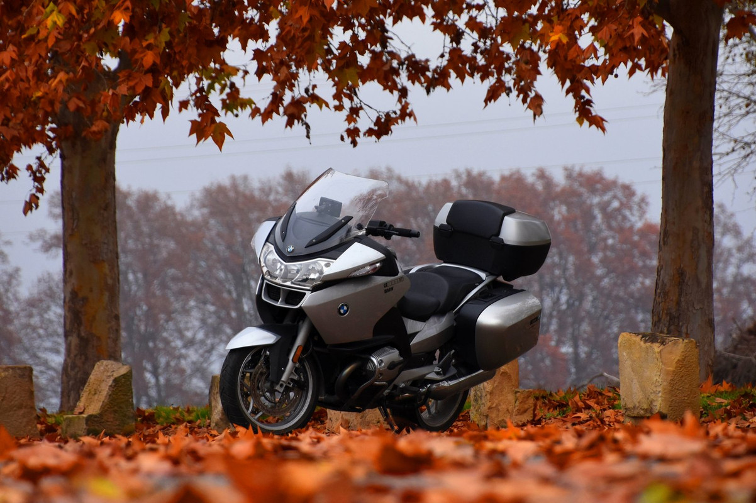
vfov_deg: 5.2
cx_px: 378
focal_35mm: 262
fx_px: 5509
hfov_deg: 7.9
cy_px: 252
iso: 640
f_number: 6
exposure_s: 1/1250
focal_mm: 175
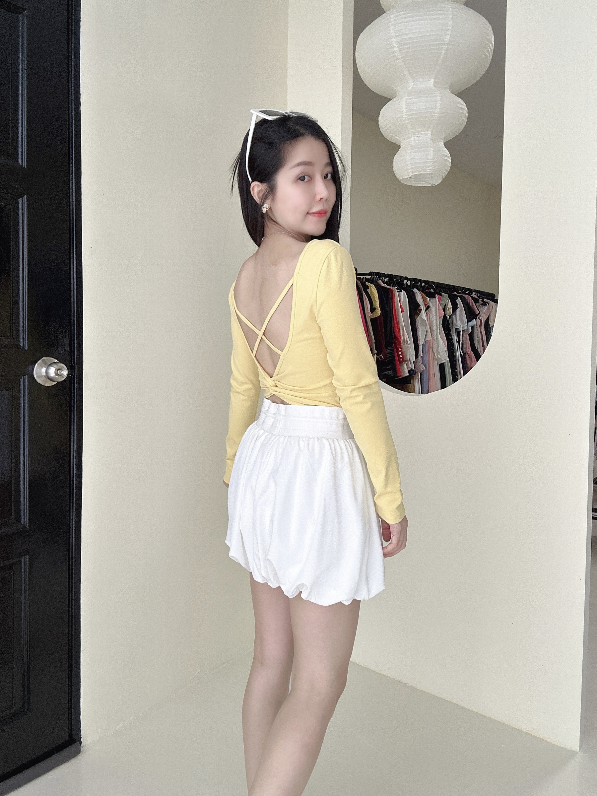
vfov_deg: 73.9
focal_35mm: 23
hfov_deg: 58.9
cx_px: 298
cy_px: 398
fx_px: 529
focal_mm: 2.69
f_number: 1.9
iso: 80
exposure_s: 1/82
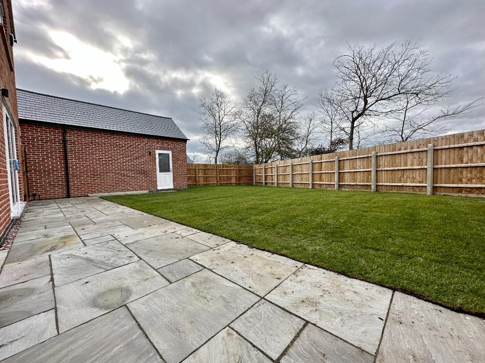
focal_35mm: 14
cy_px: 182
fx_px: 196
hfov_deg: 102.1
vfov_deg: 85.7
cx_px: 242
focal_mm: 2.22
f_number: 2.2
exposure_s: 1/537
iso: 40
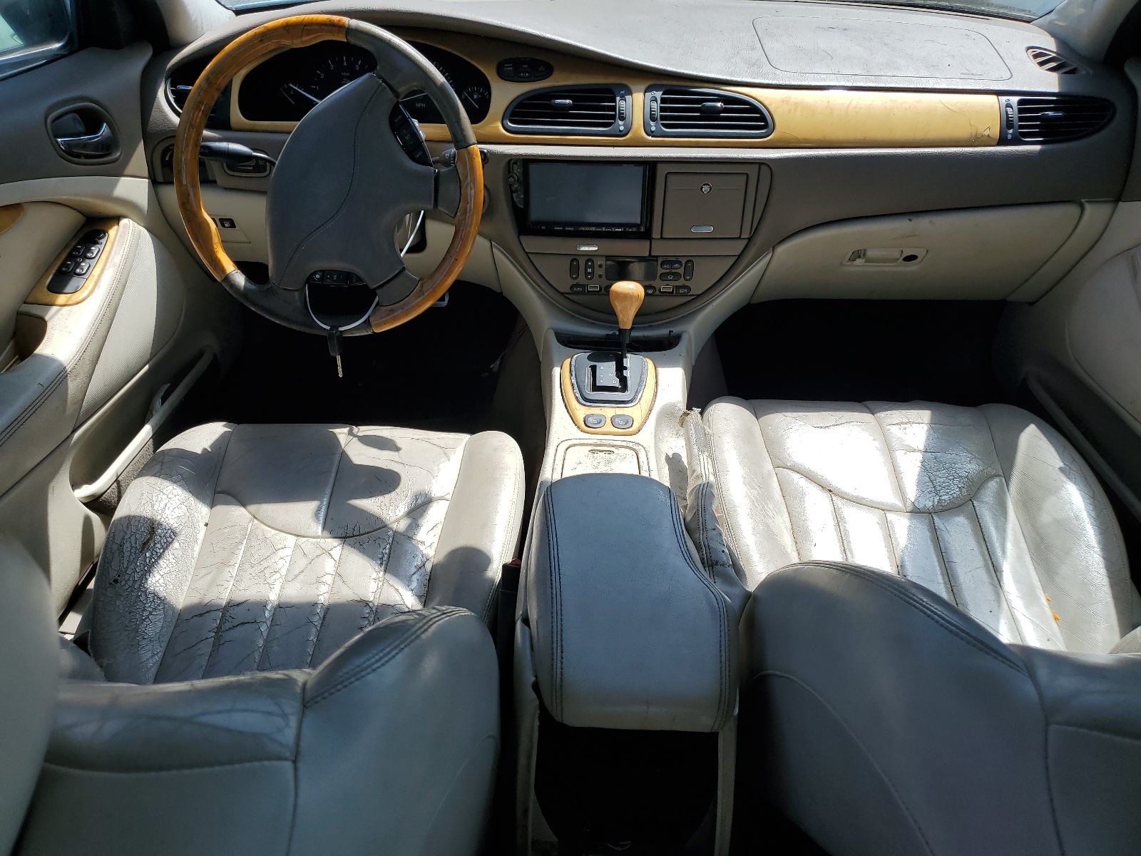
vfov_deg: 53.1
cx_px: 570
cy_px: 428
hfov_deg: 67.3
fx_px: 857
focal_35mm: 26
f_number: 1.5
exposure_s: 1/2000
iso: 50
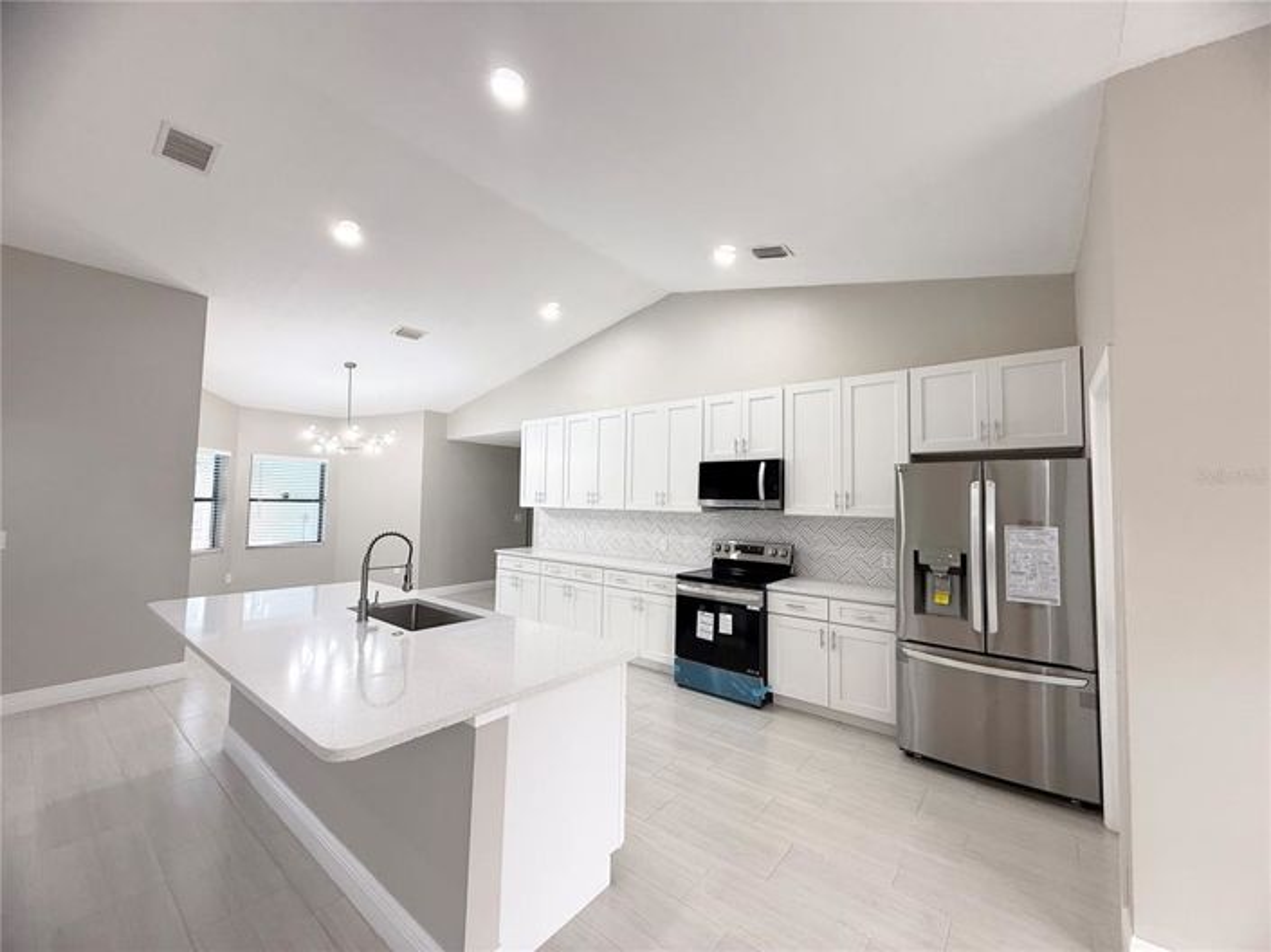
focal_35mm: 14
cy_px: 476
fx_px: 514
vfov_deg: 85.6
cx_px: 636
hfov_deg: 102.1
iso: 125
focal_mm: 2.22
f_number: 2.2
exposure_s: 1/120
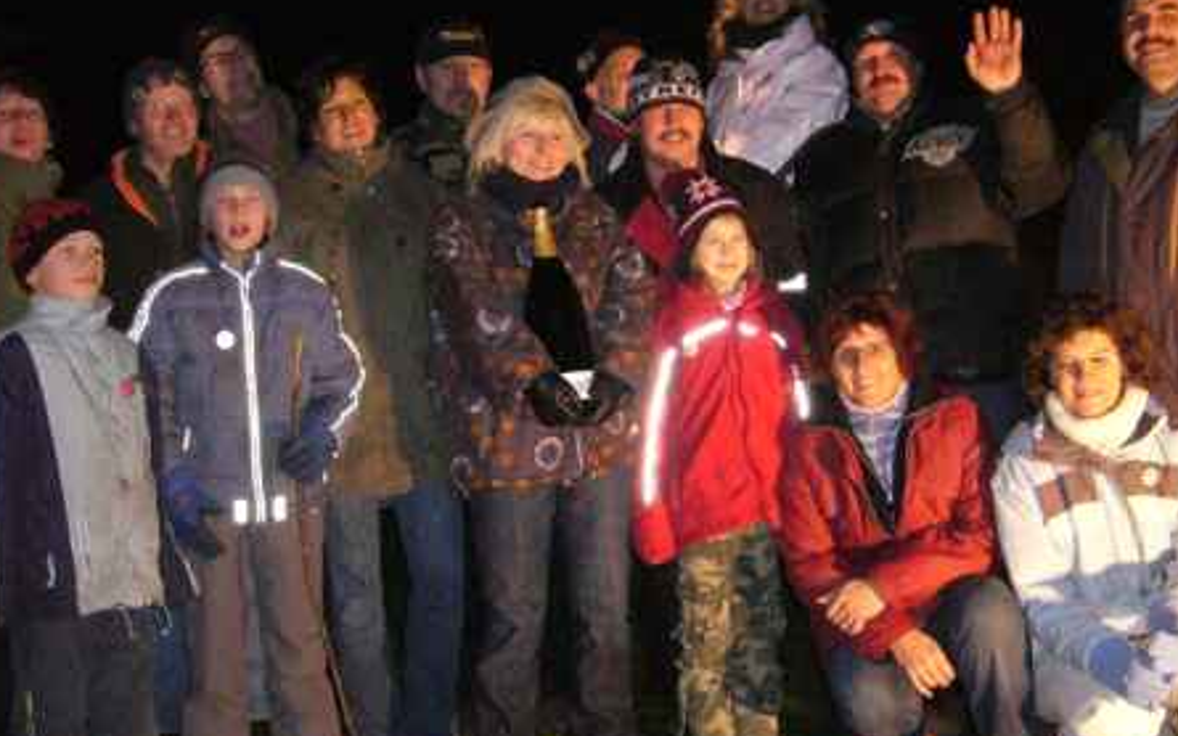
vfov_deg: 25.7
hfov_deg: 40.3
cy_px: 270
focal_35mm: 50
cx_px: 588
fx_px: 1605
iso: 400
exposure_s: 1/60
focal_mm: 5.8
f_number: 2.8
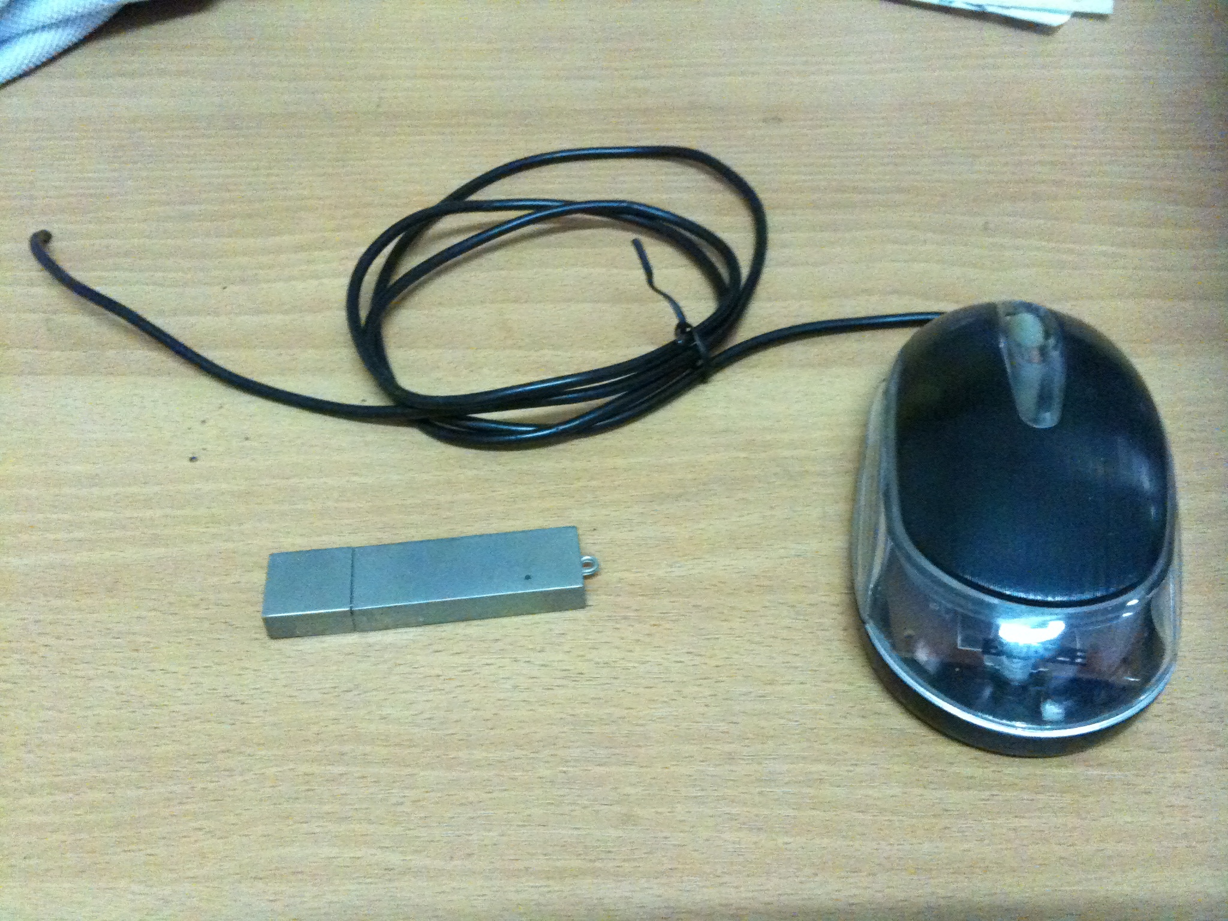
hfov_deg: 52.6
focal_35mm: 35
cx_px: 614
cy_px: 460
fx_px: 1242
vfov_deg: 40.7
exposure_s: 1/10
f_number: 2.8
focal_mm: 3.85
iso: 800
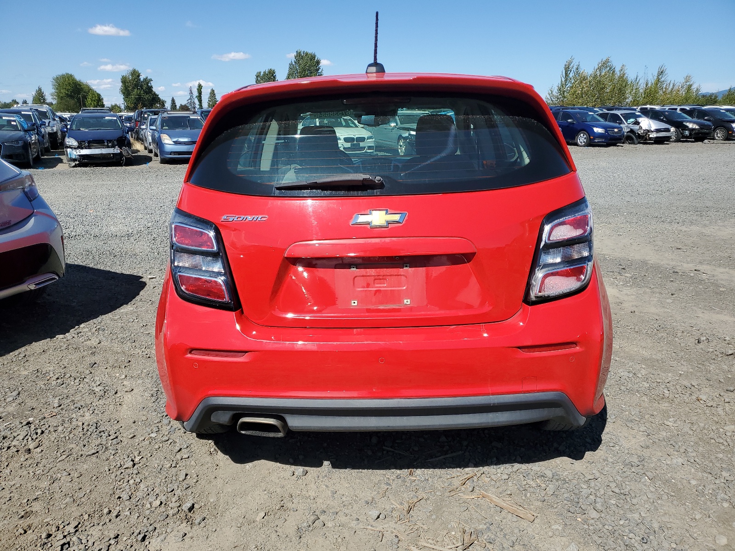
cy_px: 276
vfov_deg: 53.1
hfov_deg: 67.3
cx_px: 368
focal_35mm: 26
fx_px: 552
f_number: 1.5
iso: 50
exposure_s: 1/3333
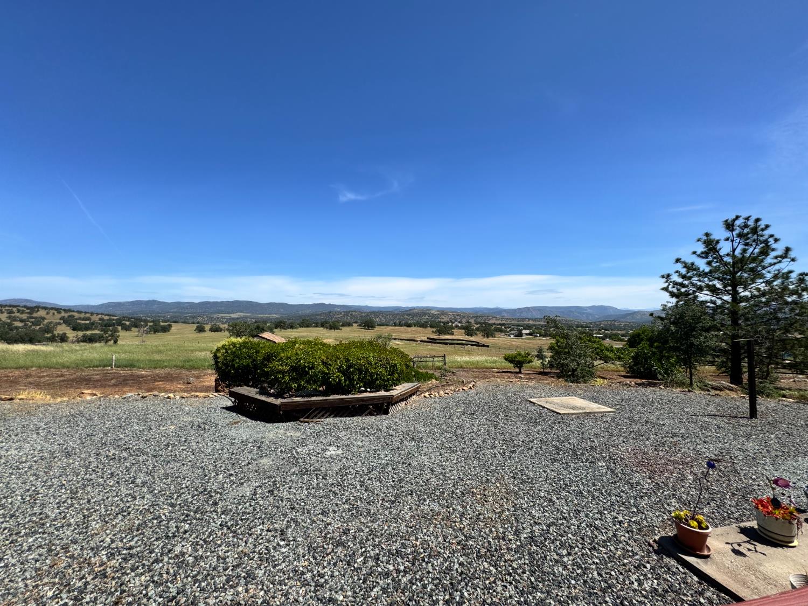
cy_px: 303
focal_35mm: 14
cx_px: 404
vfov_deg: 85.7
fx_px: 327
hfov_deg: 102.1
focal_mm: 2.22
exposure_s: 1/2674
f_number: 2.2
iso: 50
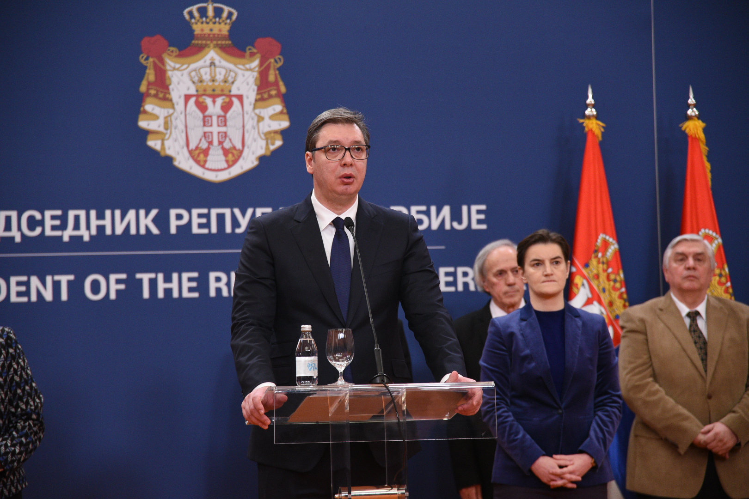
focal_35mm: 105
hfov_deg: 19.5
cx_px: 374
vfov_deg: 13.0
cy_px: 250
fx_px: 2184
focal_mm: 105
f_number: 4
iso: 2500
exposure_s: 1/320
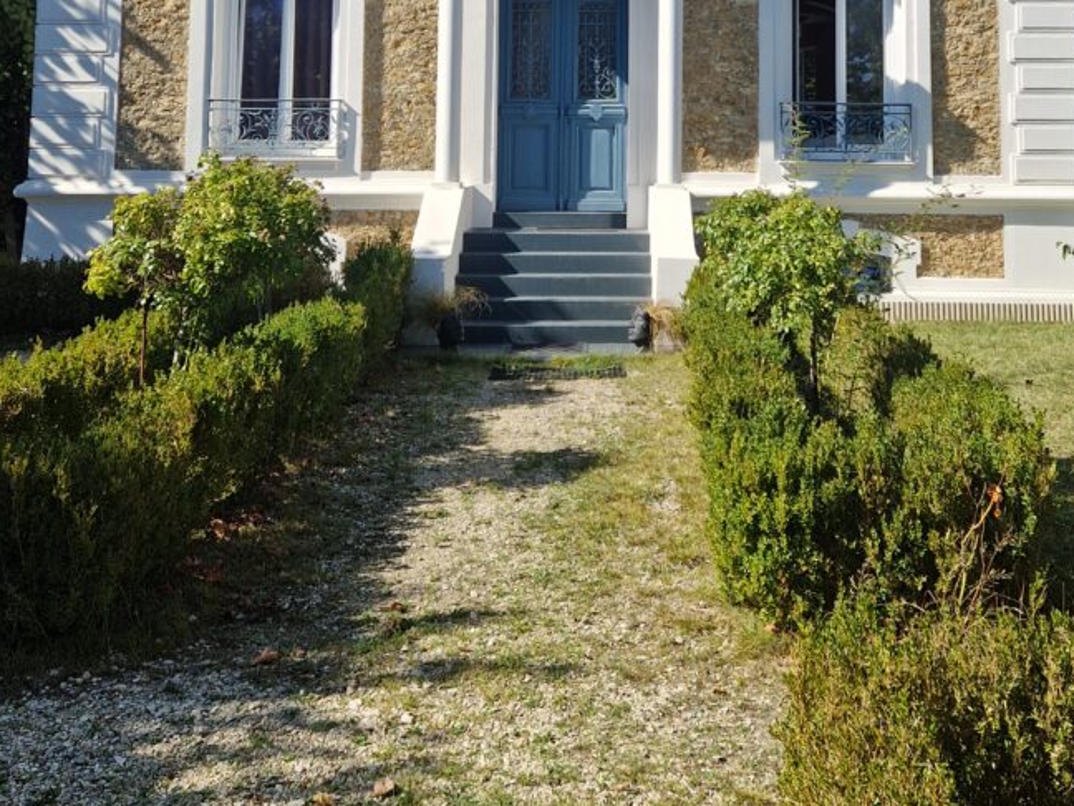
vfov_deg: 30.4
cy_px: 42
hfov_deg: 41.9
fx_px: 1396
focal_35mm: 45
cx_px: 623
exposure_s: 1/1196
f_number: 1.8
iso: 50
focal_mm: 5.4
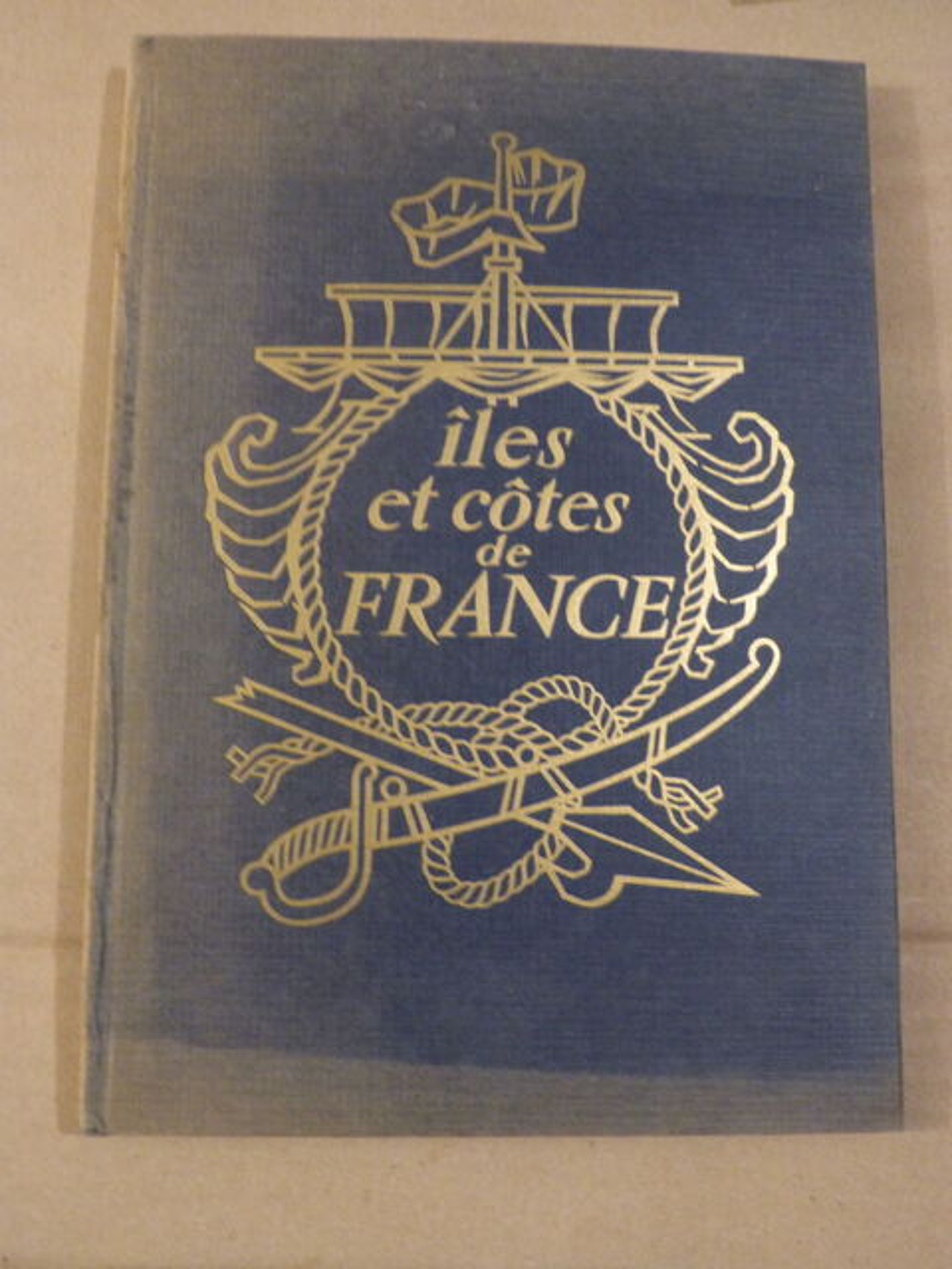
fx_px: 1173
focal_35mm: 32
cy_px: 634
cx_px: 476
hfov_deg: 44.2
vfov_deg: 56.8
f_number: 3
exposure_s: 1/4
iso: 640
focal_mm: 5.7
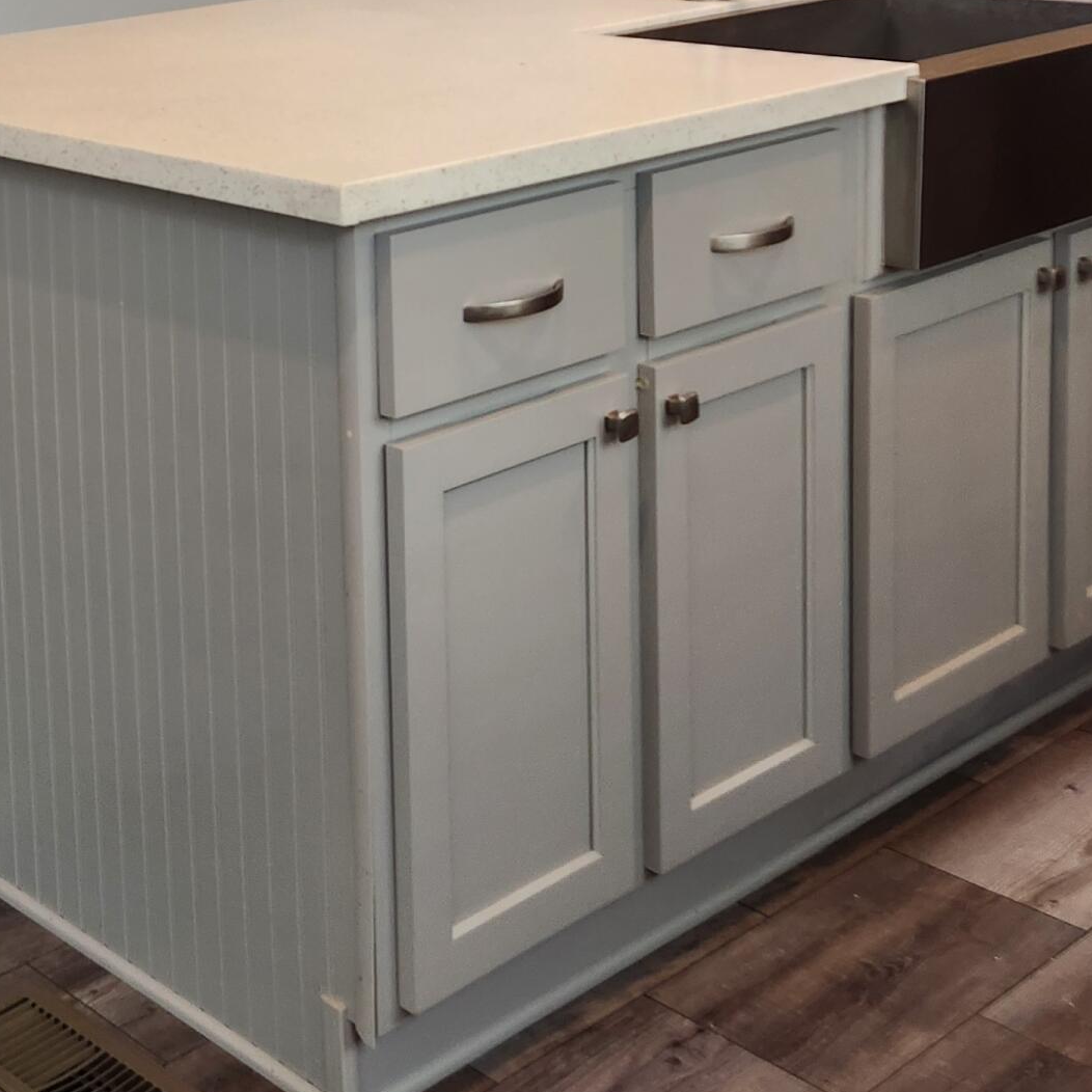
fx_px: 2070
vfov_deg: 27.9
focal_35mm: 58
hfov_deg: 27.9
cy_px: 17
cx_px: 19
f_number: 1.8
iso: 125
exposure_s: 1/120
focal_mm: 5.4
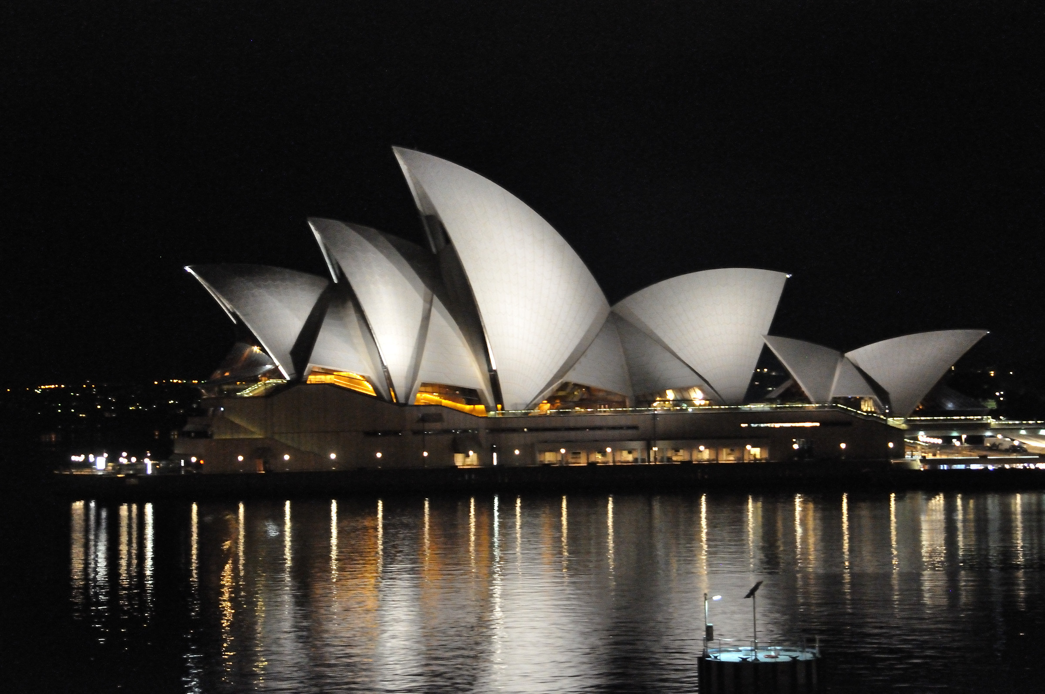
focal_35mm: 93
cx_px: 522
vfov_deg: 14.7
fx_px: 2696
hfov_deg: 21.9
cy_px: 347
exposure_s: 1/10
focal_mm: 62
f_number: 4.8
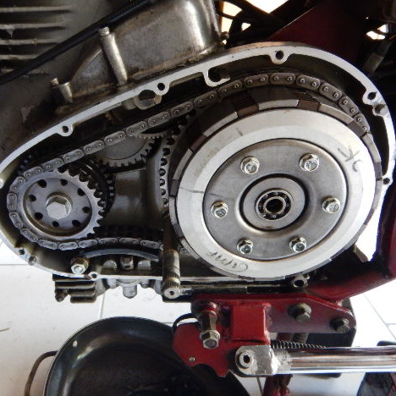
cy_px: 199
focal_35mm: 29
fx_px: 375
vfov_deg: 55.6
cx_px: 160
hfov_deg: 55.2
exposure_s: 1/13
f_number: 2.8
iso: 200
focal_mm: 4.3
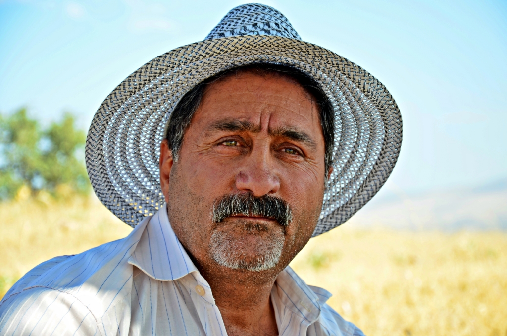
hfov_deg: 17.1
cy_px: 168
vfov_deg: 11.4
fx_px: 1686
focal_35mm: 120
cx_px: 254
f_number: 5.6
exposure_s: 1/125
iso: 100
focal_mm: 80
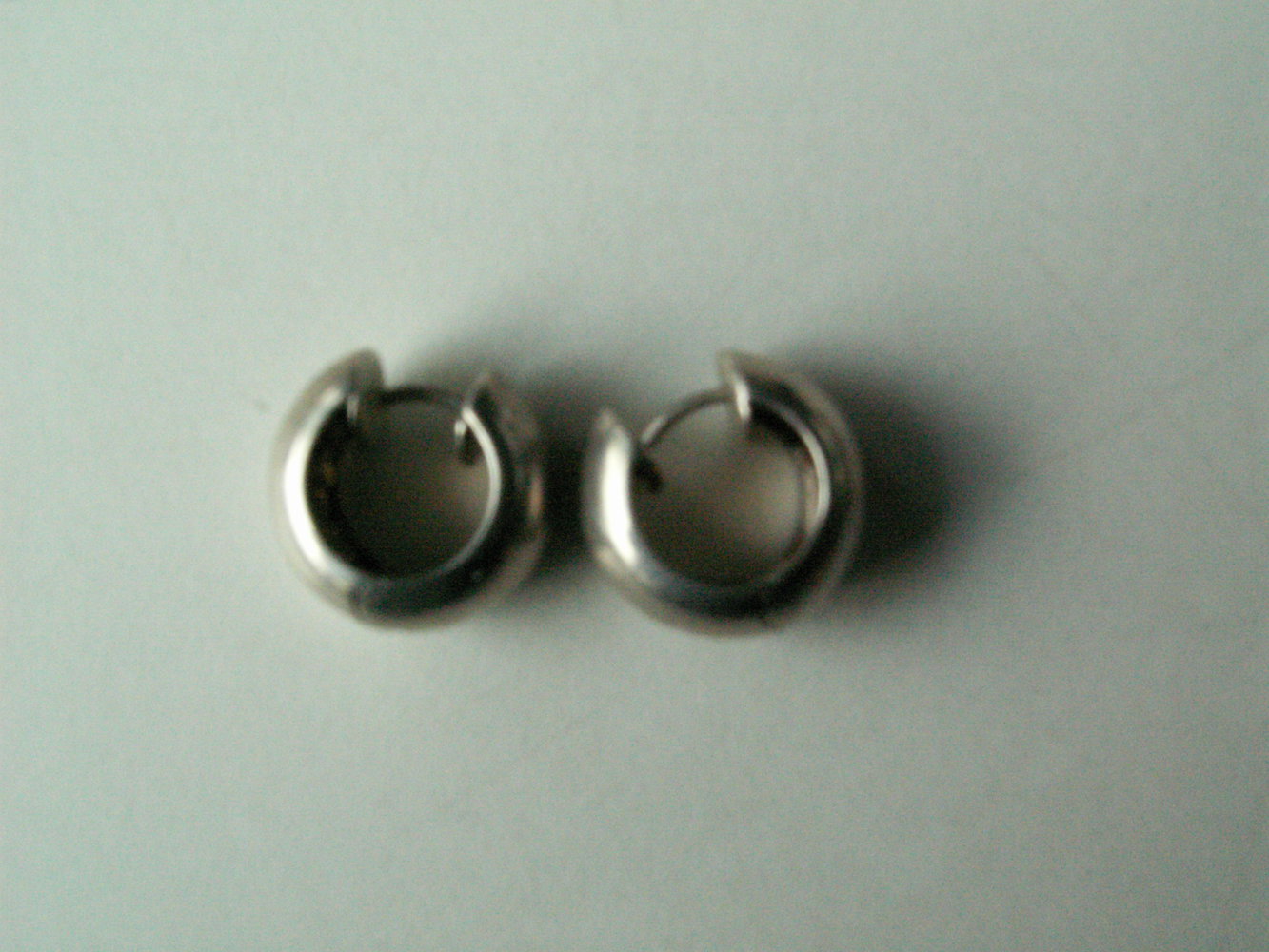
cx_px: 634
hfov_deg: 52.6
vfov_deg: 40.7
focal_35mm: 35
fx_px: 1283
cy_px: 476
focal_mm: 5.86
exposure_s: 1/250
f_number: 7.1
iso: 320
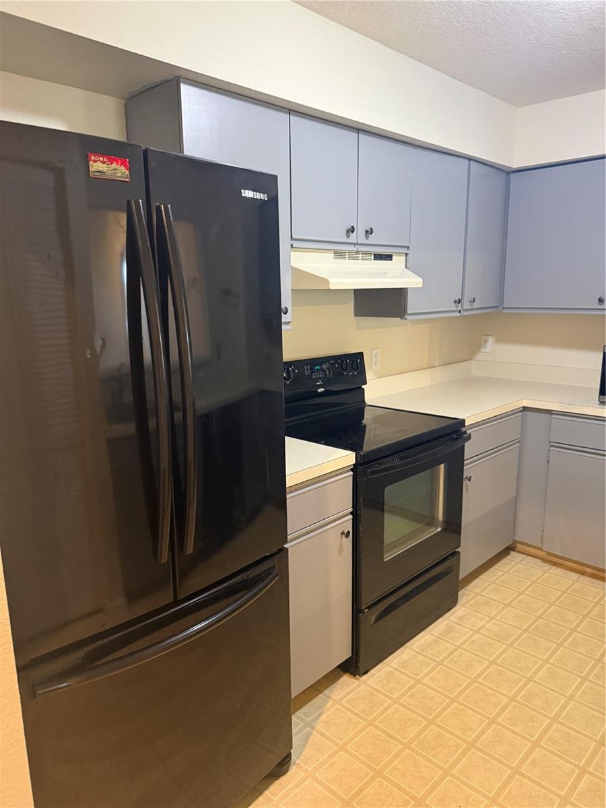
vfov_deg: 71.6
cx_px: 303
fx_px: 560
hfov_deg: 56.8
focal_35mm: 24
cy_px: 404
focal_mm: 6.76
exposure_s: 1/60
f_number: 1.78
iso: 500
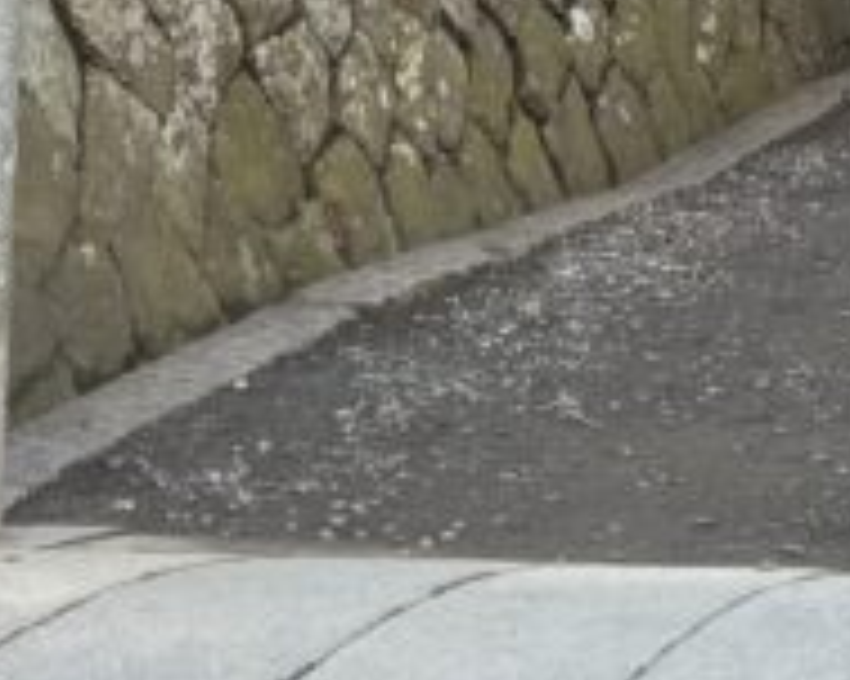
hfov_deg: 11.0
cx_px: 1093
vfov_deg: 8.5
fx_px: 4325
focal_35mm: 172
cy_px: -685
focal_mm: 5.96
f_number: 1.6
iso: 50
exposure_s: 1/184
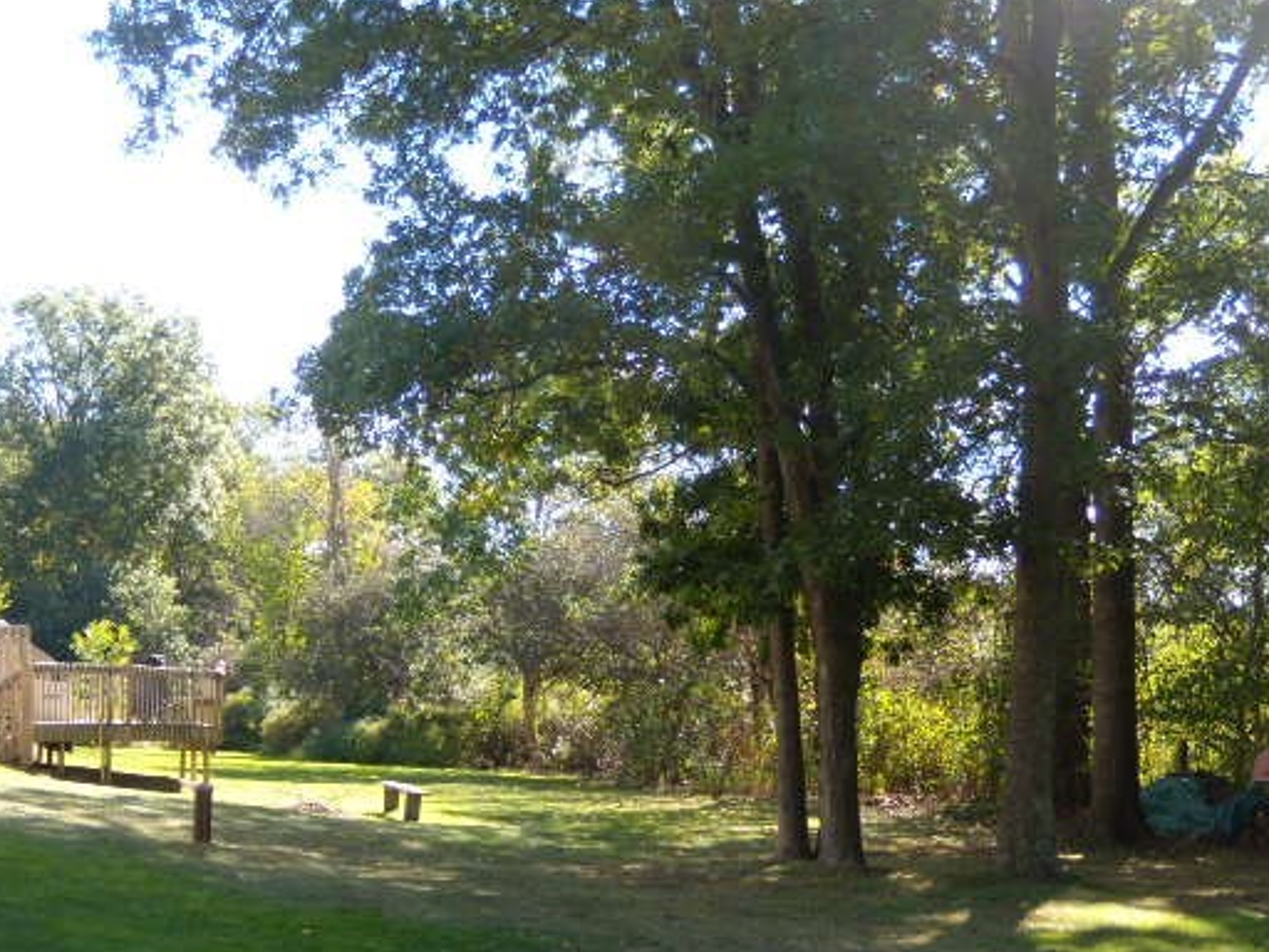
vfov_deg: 32.1
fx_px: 1650
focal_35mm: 45
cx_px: 540
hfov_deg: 42.0
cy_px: 580
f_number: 3.6
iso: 80
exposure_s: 1/100
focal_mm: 6.4
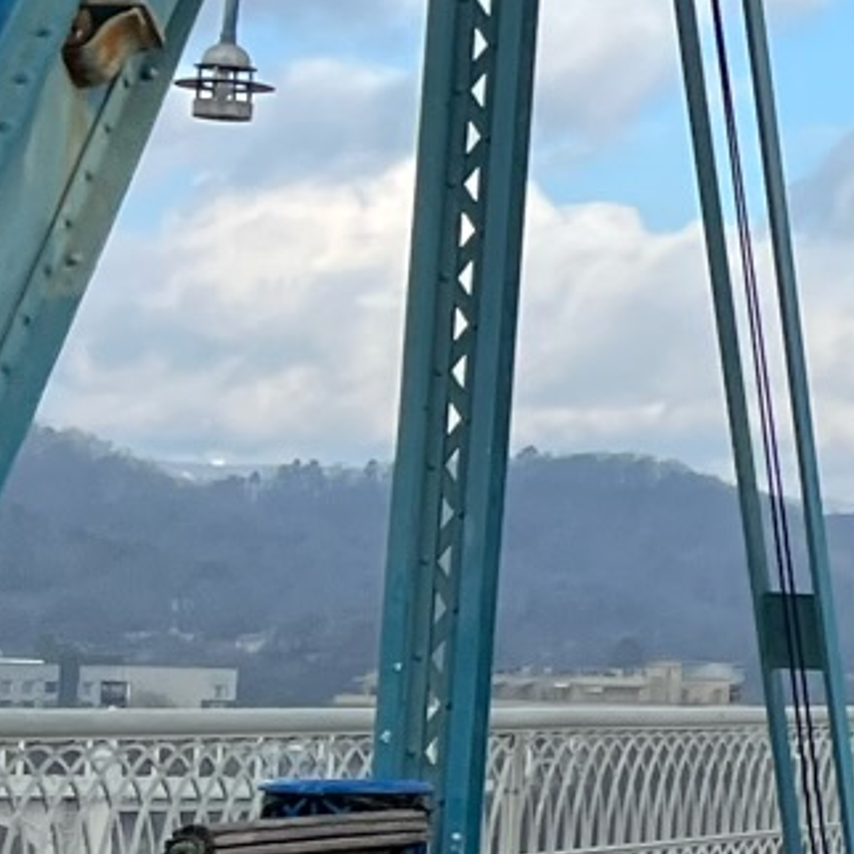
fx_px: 4075
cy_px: 251
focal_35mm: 146
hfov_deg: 10.4
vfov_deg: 11.9
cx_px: 1997
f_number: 1.5
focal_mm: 5.7
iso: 50
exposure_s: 1/2457
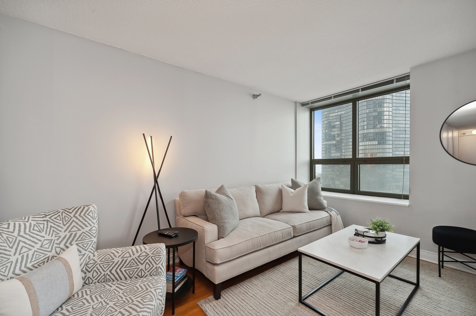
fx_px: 198
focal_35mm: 15
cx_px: 238
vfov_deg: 77.3
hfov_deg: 100.4
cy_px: 158
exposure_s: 1/30
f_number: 8
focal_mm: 15
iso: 200
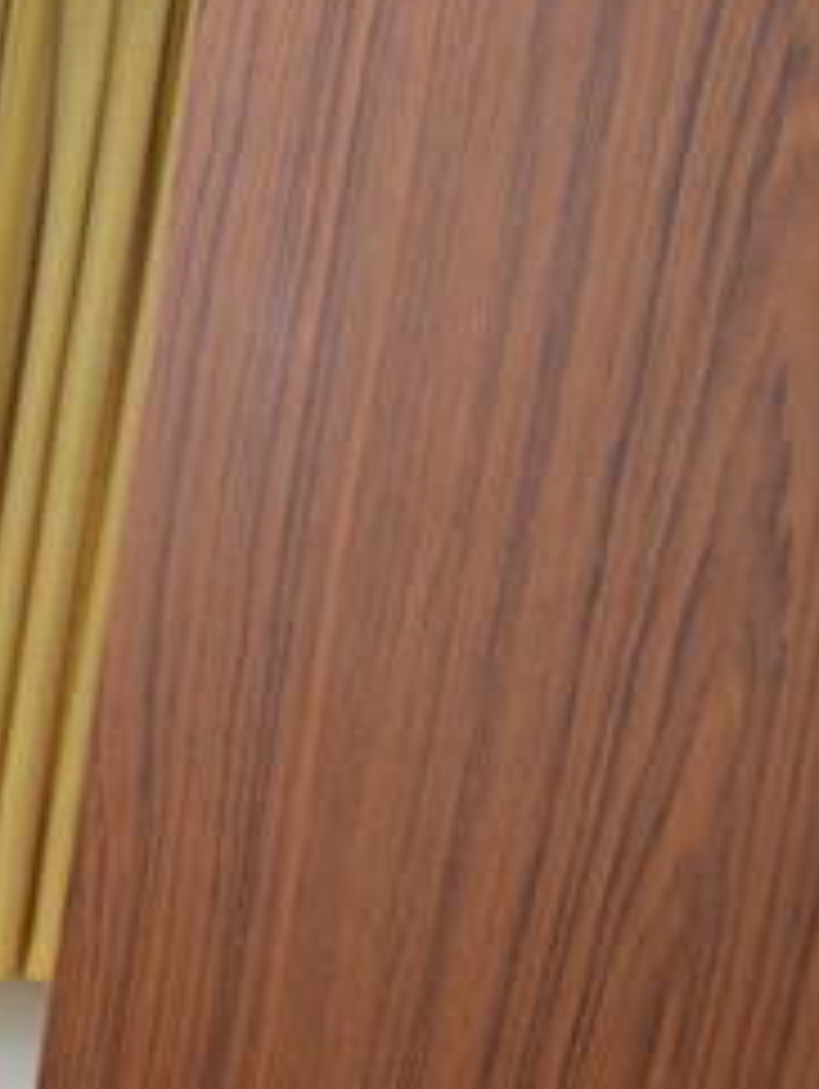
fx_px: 1921
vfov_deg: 29.1
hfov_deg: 15.3
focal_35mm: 61
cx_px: -1084
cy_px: 1150
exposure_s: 1/125
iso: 400
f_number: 5.6
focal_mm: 10
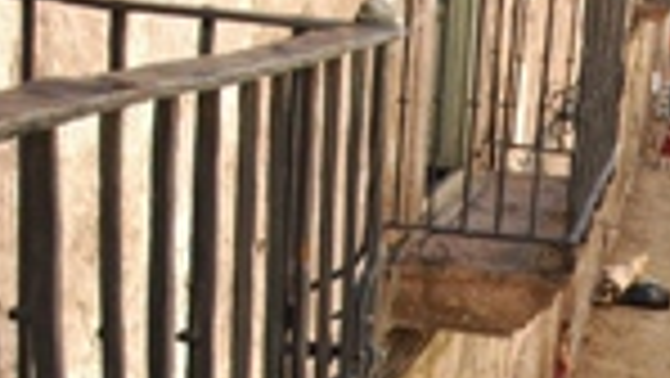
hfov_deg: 23.1
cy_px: 544
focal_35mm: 85
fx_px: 1511
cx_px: 787
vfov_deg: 13.5
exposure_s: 1/250
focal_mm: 18
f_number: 6.3
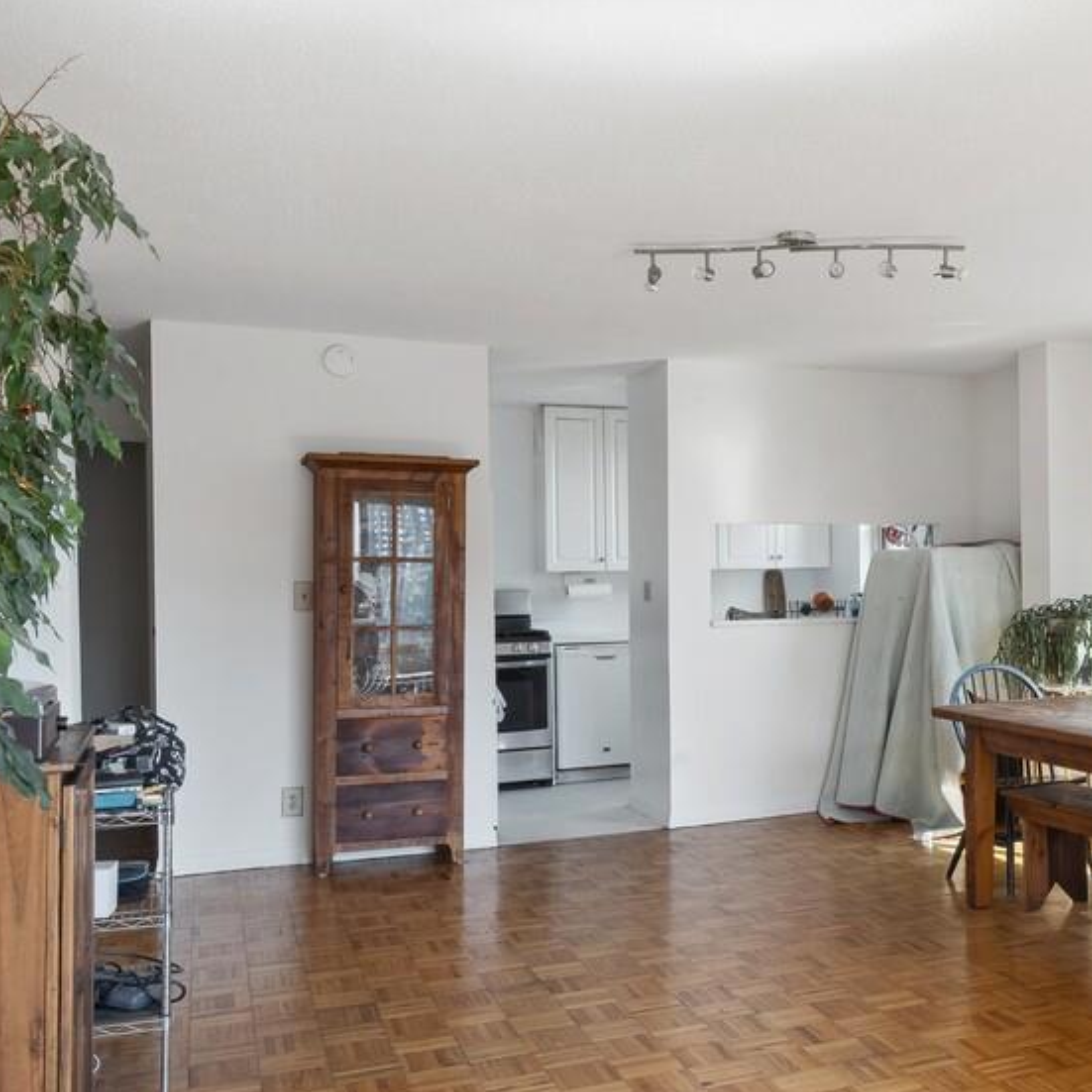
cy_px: 571
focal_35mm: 37
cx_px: 926
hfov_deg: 42.2
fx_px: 1321
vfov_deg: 44.9
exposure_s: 1/13
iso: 200
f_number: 11
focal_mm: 16
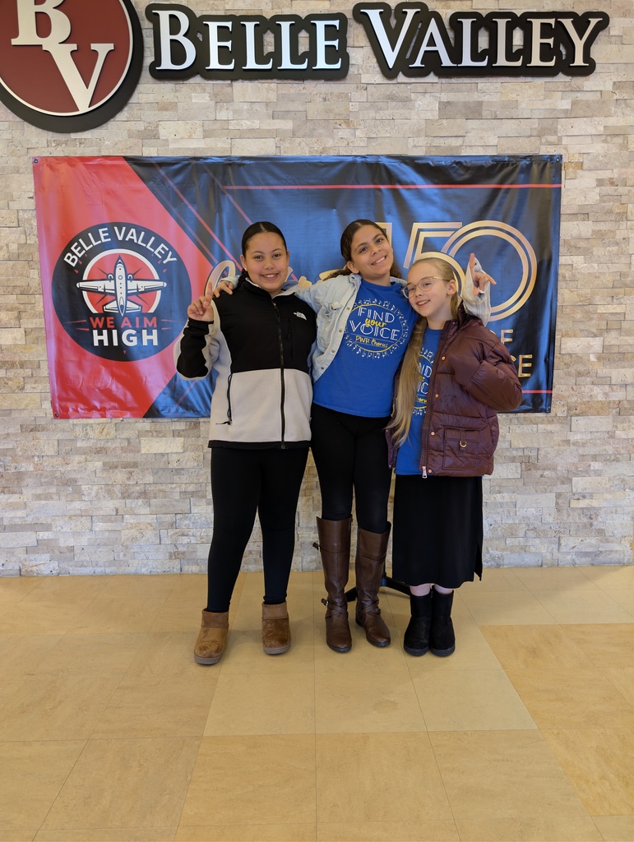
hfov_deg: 56.9
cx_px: 317
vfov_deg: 71.5
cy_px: 421
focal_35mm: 24
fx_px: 585
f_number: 1.68
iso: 110
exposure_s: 1/22.6
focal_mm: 6.9
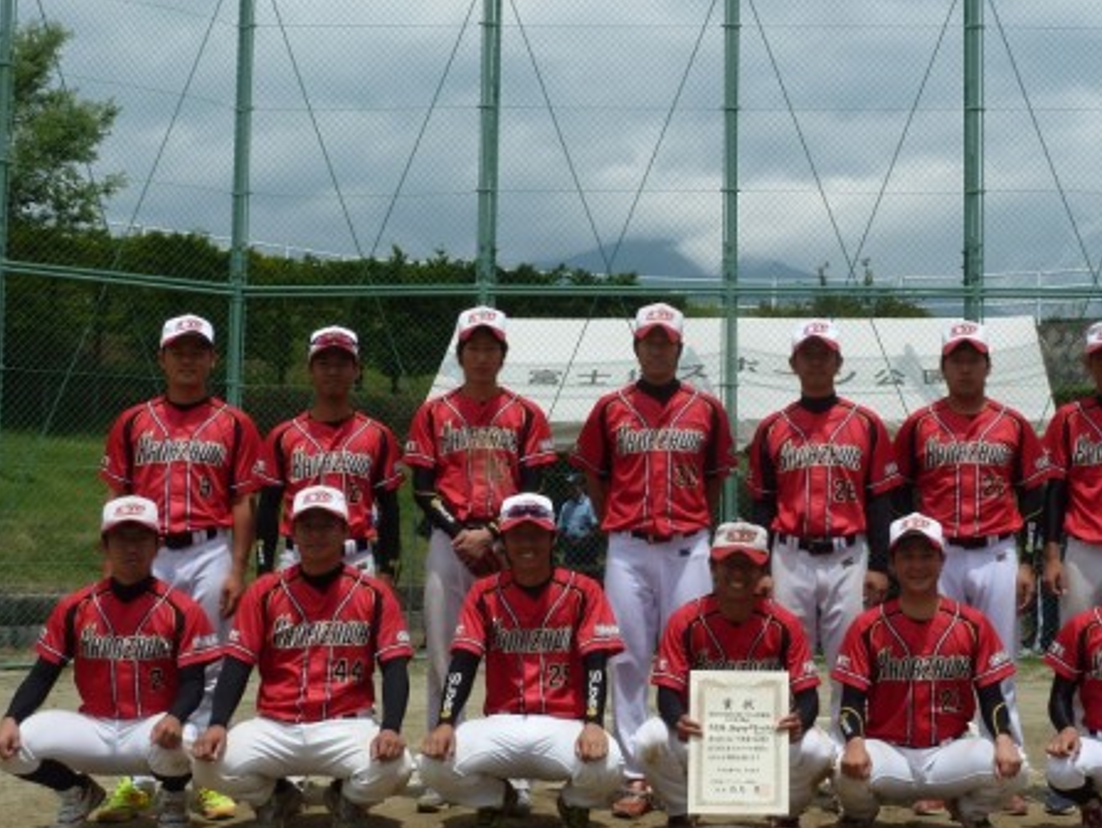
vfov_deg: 24.8
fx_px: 1880
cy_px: 394
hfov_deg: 32.4
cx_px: 737
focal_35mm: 59
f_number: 5.6
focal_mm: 7.3
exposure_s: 1/500
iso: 80
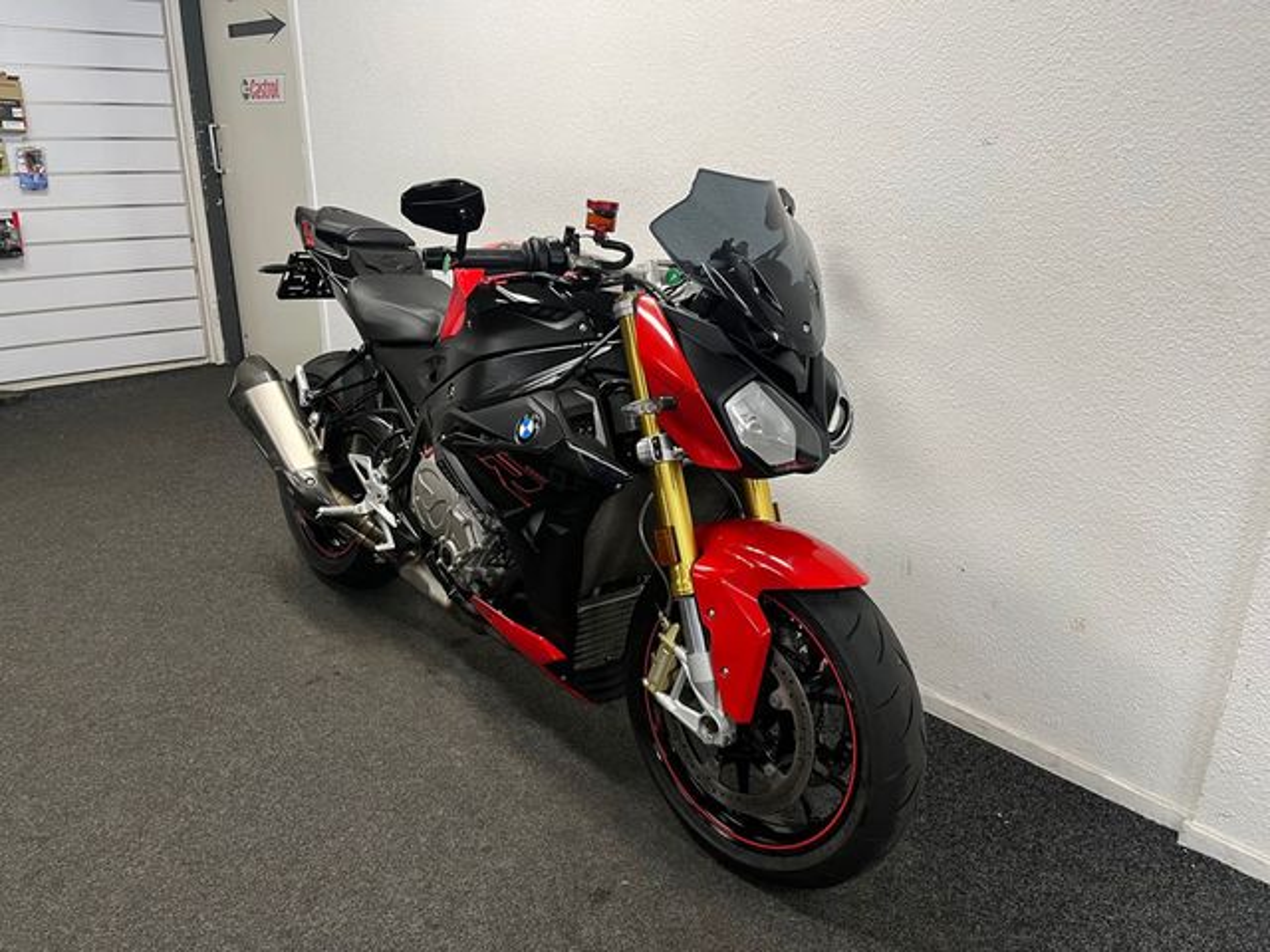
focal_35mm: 26
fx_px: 954
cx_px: 635
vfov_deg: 53.1
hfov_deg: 67.3
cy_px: 476
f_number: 1.6
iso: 100
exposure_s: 1/50
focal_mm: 5.1
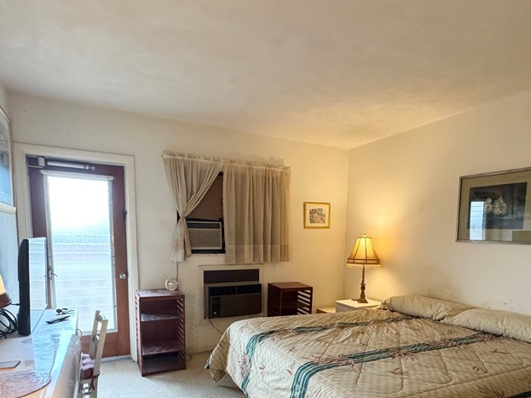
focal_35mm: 23
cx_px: 290
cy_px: 280
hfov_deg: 73.8
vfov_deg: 56.9
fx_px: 353
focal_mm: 2.22
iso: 320
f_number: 2.2
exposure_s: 1/60
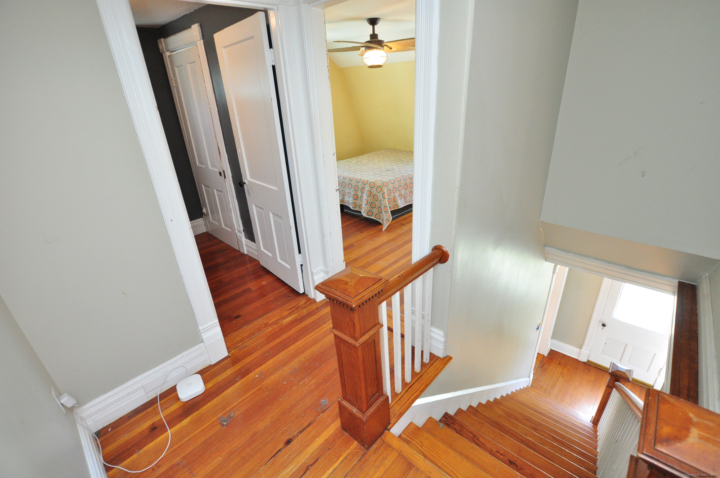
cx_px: 360
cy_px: 239
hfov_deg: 95.1
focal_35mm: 16
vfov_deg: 71.9
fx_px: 330
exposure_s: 1/60
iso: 1250
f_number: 4.5
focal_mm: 11
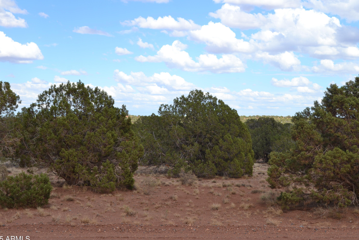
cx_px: 180
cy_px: 121
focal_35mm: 57
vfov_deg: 24.0
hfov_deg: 35.3
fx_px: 564
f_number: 8
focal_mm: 35
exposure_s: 1/200
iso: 100
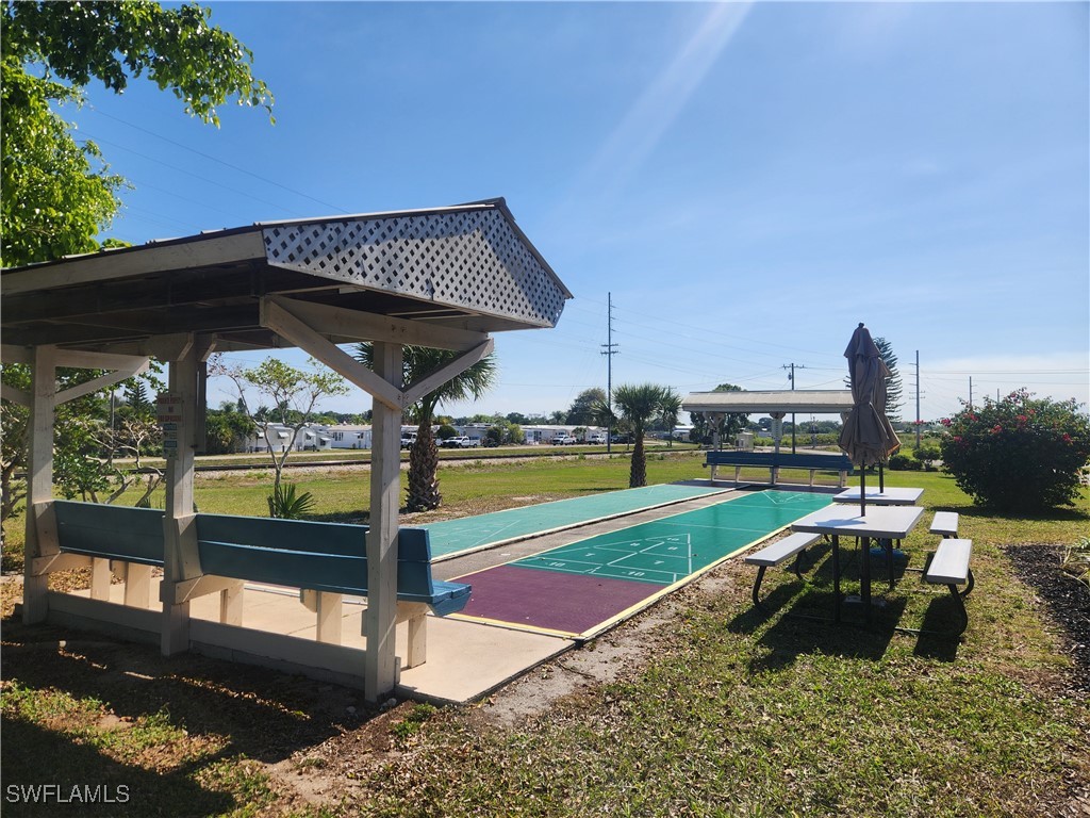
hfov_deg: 73.9
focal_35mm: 23
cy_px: 409
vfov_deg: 58.9
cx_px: 545
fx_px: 724
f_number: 1.8
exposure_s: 1/2531
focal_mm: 5.4
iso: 20
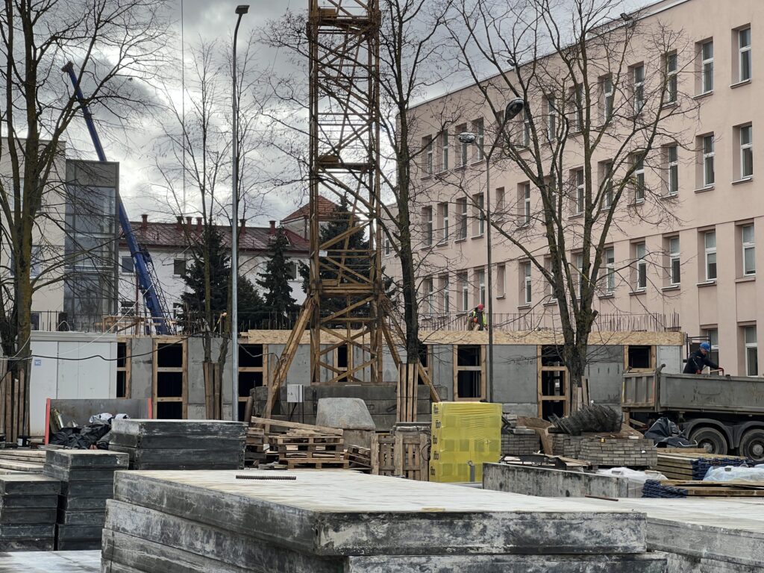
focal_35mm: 77
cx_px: 382
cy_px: 286
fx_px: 1699
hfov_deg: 25.3
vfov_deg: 19.1
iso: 32
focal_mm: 9
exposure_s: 1/396
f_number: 2.8
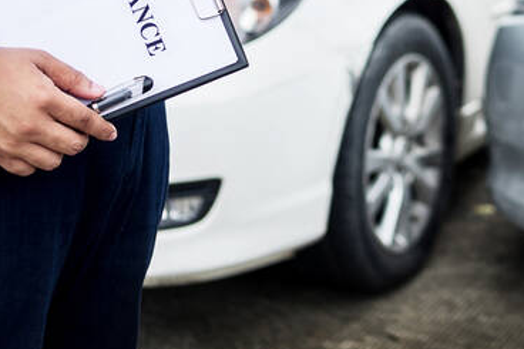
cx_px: 450
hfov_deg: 18.7
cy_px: 54
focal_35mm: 108
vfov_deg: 12.6
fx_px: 1571
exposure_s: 1/2500
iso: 200
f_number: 2
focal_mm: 35
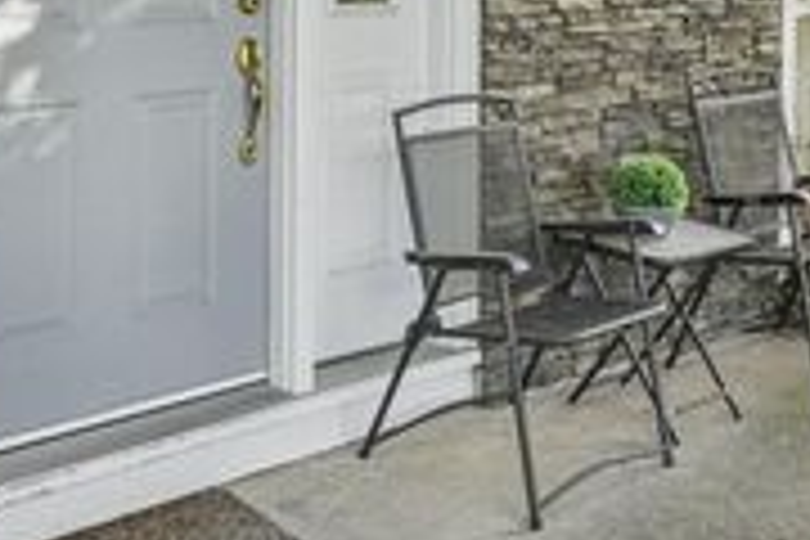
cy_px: -25
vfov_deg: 21.3
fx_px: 1372
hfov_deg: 32.6
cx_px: 554
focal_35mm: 61
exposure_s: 1/30
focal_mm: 22
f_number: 8
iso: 125
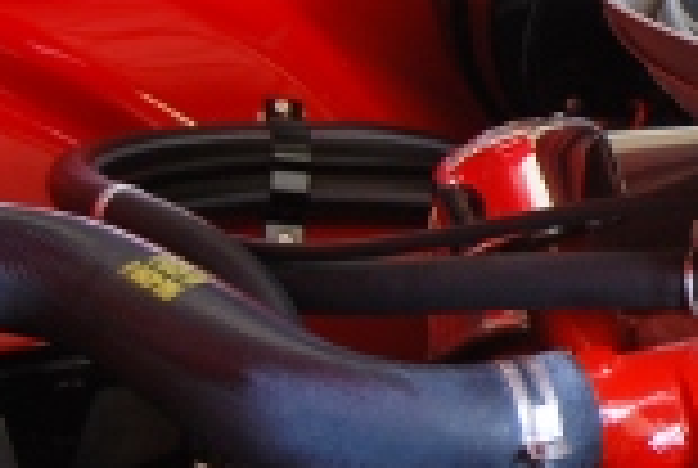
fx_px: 3613
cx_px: 1090
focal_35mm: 186
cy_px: 238
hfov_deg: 10.6
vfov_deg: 7.4
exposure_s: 1/50
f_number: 4.2
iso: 200
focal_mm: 30
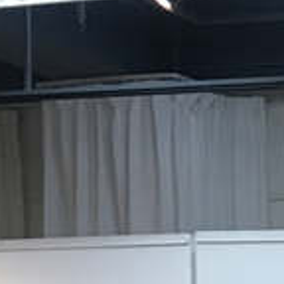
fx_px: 1485
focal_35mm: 160
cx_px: 832
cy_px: 618
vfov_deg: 9.9
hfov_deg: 9.0
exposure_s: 1/17
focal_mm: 4.15
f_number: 2.2
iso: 40
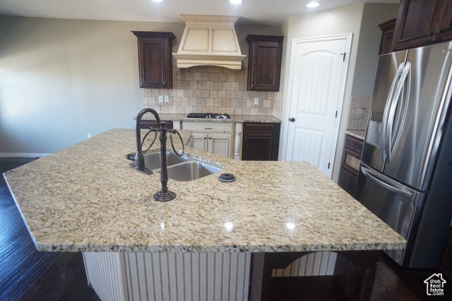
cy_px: 150
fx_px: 301
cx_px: 226
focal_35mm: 24
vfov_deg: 53.1
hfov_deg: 73.8
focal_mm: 16
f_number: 3.2
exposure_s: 1/160
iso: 1600
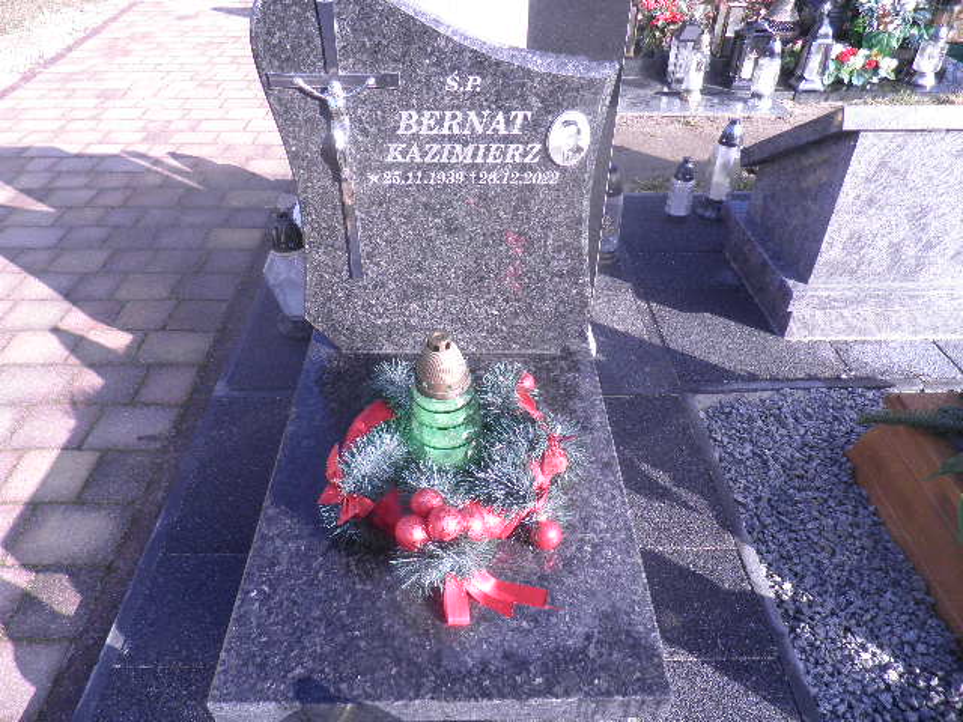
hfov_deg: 71.6
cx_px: 482
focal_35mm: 24
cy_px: 361
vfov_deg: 56.8
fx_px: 668
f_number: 3.3
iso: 64
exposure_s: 1/200
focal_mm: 4.3
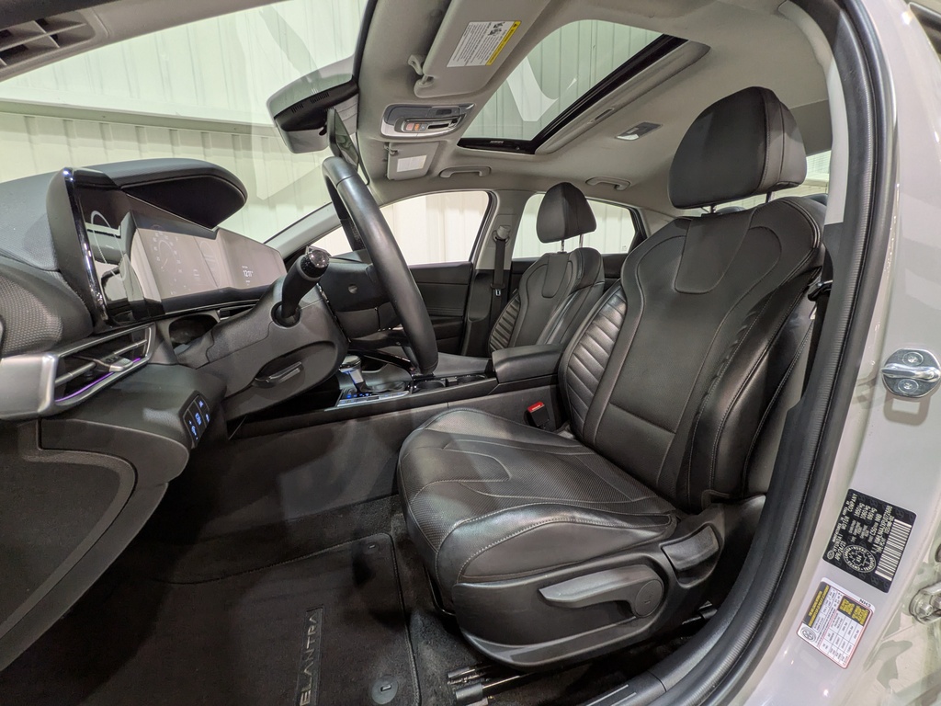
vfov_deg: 85.7
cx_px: 470
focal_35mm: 14
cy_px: 353
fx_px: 381
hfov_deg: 102.1
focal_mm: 1.83
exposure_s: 1/33.3
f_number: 2.2
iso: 80
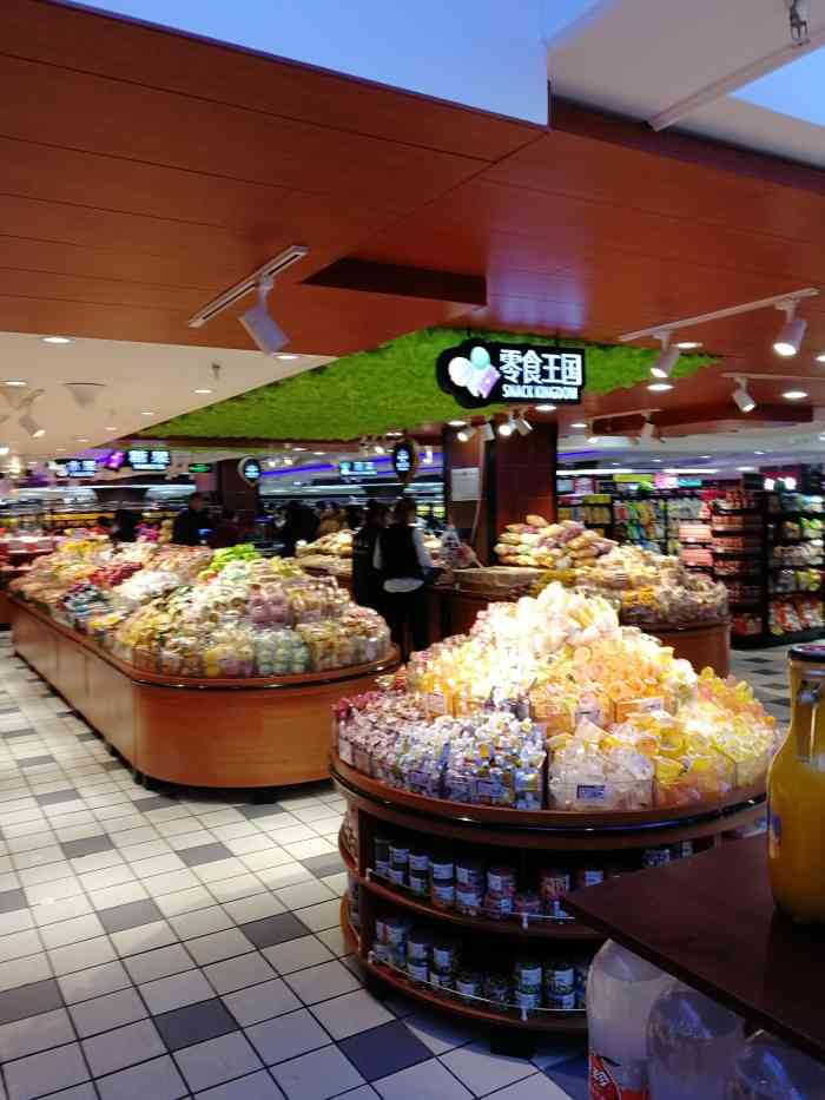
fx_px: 858
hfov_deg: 51.4
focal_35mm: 27
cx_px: 412
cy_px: 550
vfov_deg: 65.3
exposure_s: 1/50
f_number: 2.2
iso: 80
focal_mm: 3.95
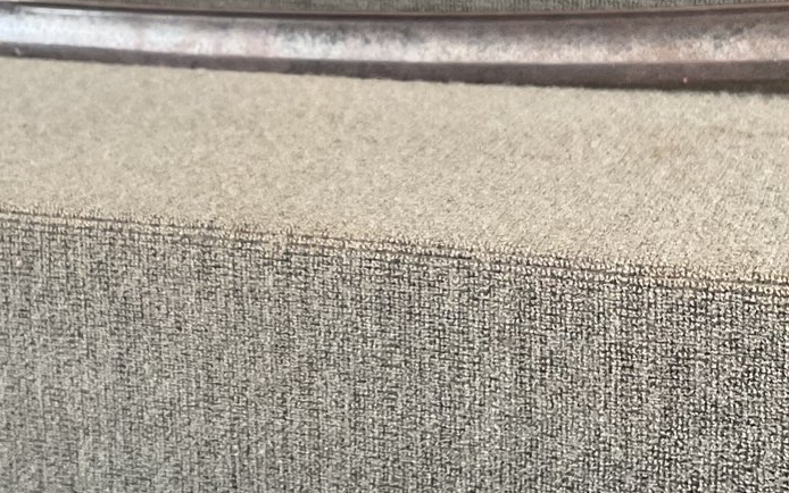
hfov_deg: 30.6
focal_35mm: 67
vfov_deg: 19.3
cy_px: 104
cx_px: 320
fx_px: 1441
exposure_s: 1/60
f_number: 1.8
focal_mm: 3
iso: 160
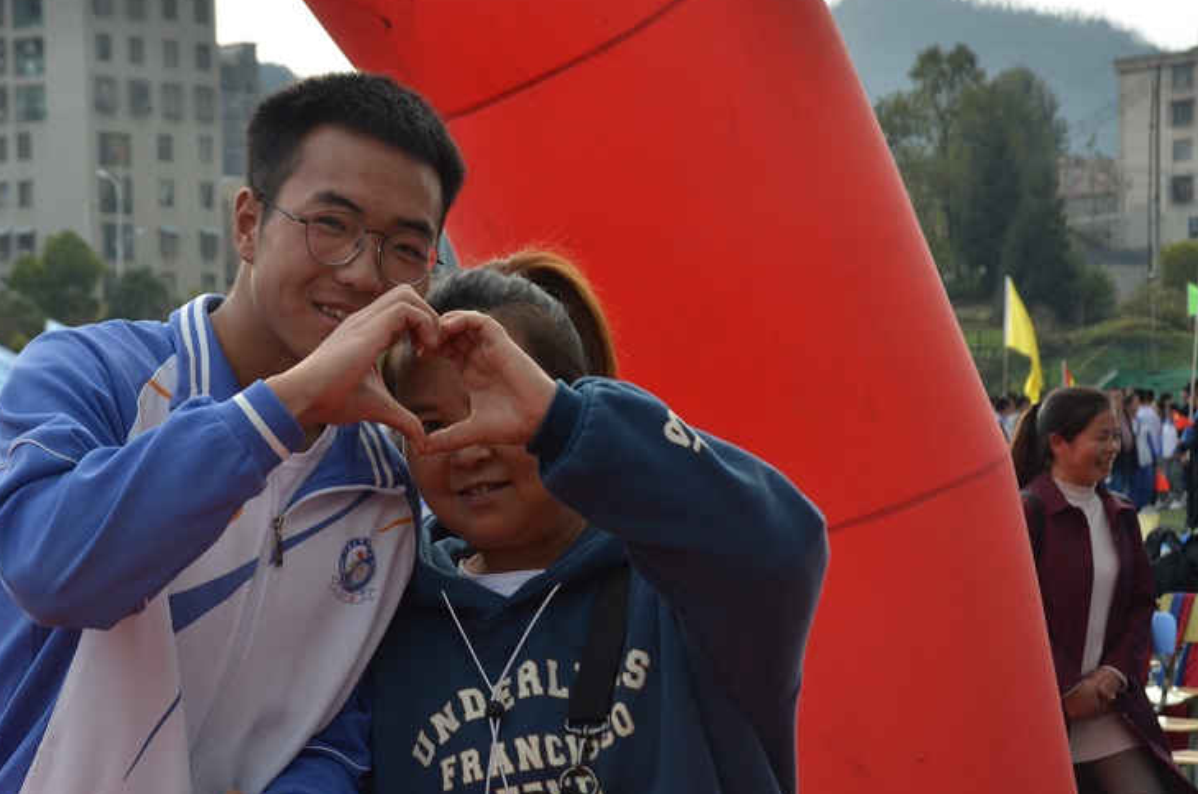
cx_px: 378
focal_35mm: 107
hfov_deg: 19.1
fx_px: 3554
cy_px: 454
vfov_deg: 12.7
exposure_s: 1/250
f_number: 8
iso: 160
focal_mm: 52
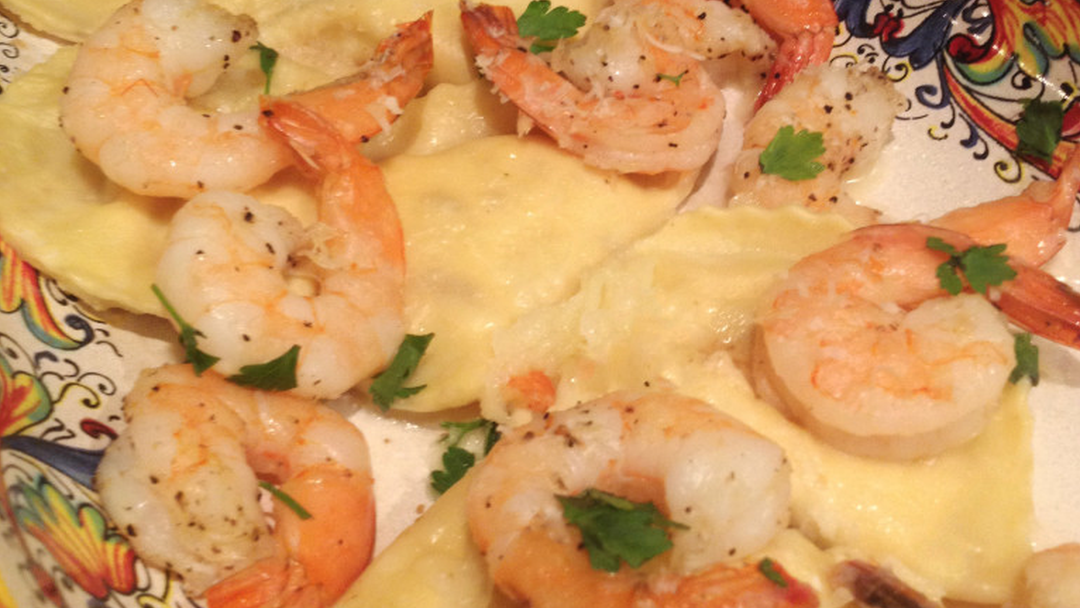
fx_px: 1461
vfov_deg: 23.5
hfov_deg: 40.6
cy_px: 241
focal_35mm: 51
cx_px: 540
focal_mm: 4.28
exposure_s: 1/20
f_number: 2.4
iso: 125
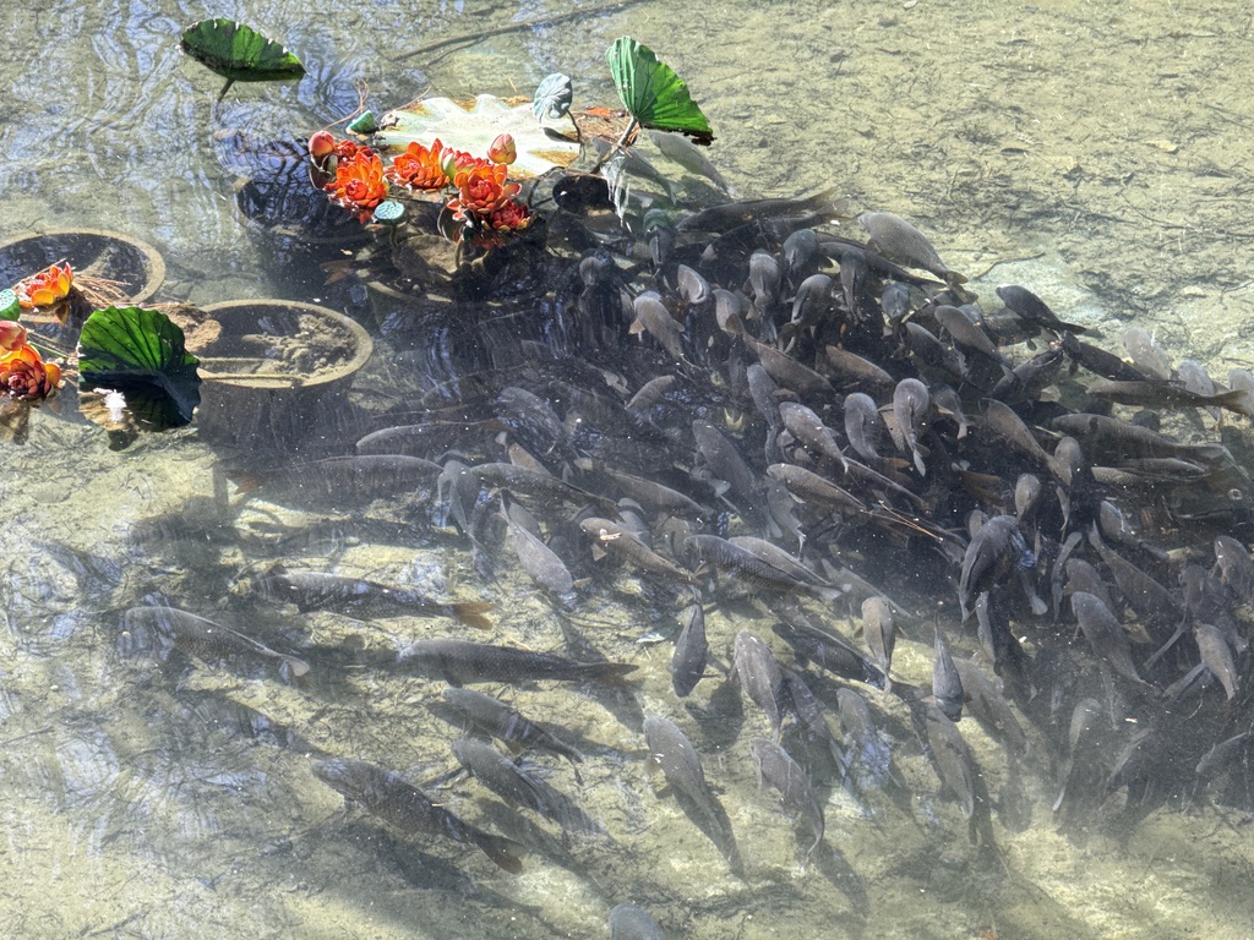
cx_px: 627
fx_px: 4347
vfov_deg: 12.3
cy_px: 470
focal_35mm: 120
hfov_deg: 16.4
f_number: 2.8
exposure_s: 1/237
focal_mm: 15.66
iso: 100
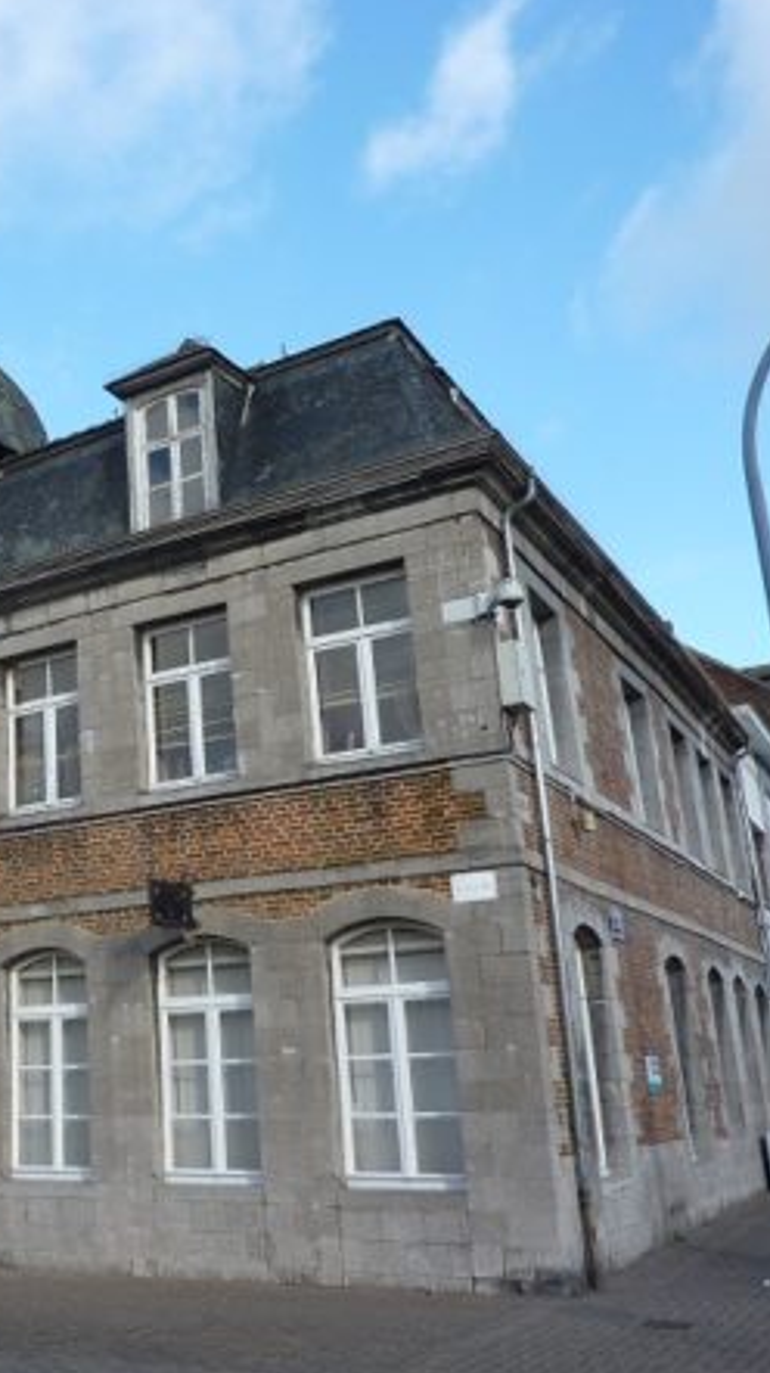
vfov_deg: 54.0
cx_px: -9
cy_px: 683
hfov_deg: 29.7
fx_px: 1346
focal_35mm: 37
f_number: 4
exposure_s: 1/250
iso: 80
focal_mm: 4.1
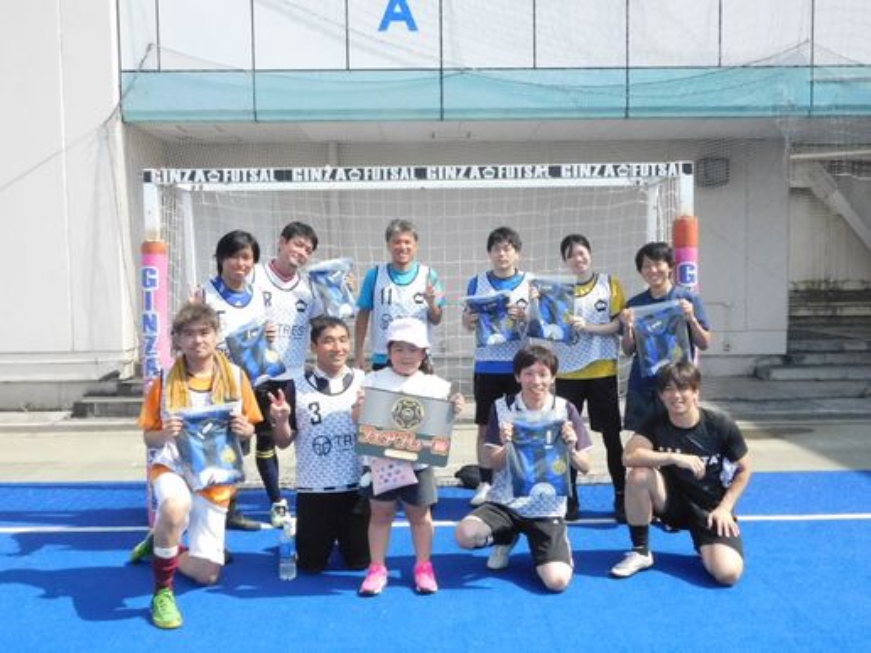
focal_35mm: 36
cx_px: 436
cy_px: 326
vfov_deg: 39.7
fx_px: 906
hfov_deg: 51.4
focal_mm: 6.3
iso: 1600
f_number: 7
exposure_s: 1/1500
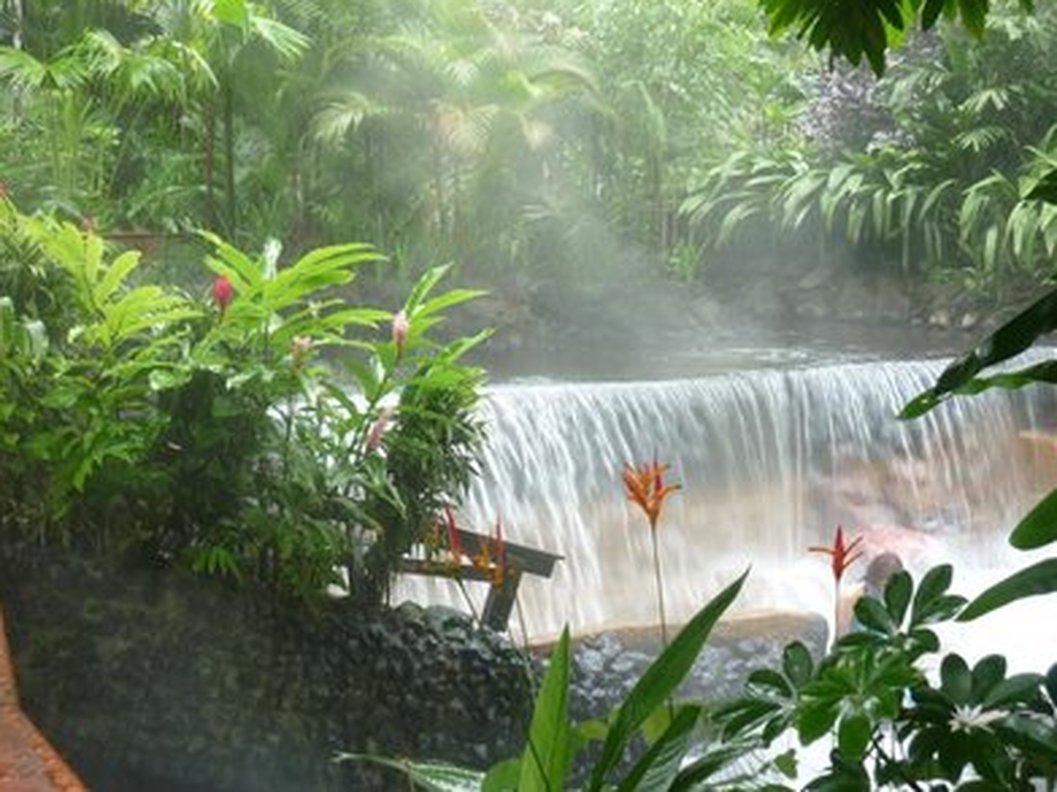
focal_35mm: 46
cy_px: 389
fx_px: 1404
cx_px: 538
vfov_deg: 31.5
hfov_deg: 41.2
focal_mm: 7.4
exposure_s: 1/40
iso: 125
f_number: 3.1
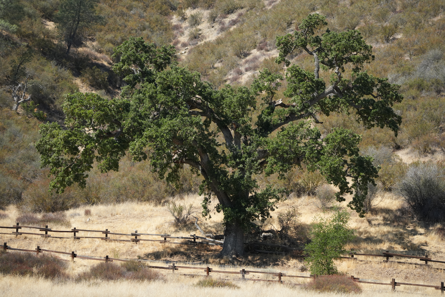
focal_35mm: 115
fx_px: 1421
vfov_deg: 11.9
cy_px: 148
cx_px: 222
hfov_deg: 17.8
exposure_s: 1/1250
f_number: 5.6
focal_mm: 115
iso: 640
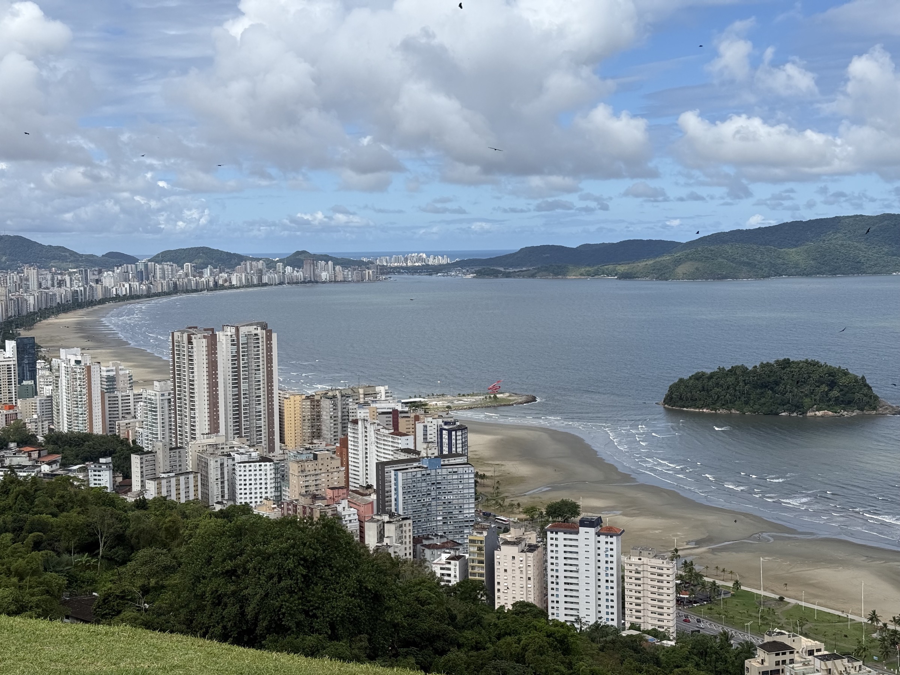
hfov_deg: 39.7
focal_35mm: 48
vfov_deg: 30.3
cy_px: 338
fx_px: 1248
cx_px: 450
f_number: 1.78
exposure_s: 1/7874
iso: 100
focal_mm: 6.76
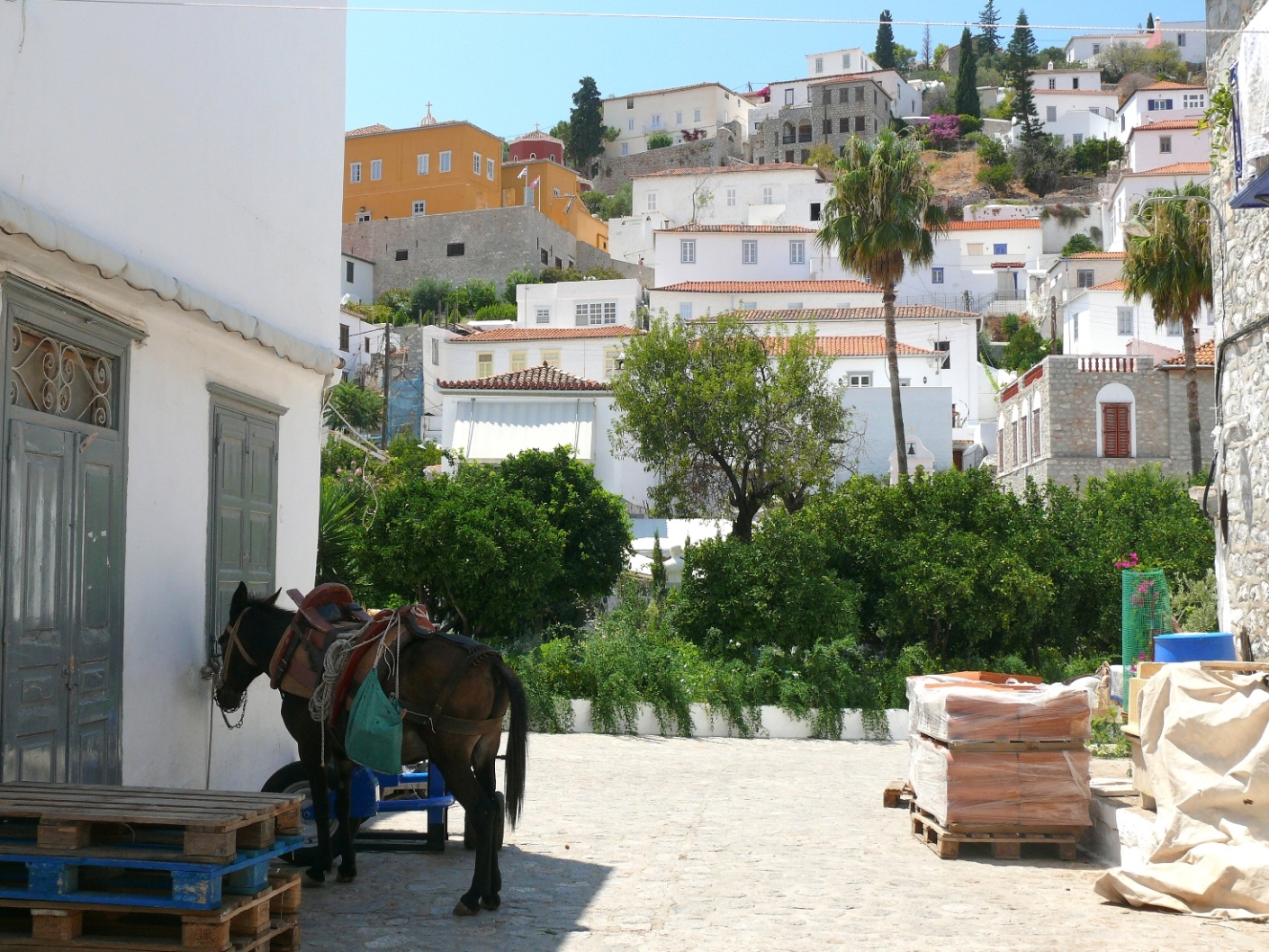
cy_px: 476
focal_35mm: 45
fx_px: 1650
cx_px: 634
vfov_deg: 32.2
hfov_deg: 42.1
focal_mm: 9.3
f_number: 4.5
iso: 100
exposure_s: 1/250
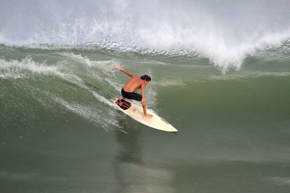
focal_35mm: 478
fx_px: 3850
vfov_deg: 2.9
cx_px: 168
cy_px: 108
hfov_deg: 4.3
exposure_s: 1/400
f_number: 5.6
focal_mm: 400
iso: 250
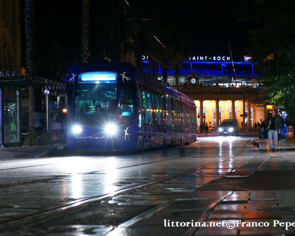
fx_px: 890
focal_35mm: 102
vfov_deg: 15.1
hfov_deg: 18.8
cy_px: 118
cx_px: 130
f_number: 5.6
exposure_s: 1/1.25
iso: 200
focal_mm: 60
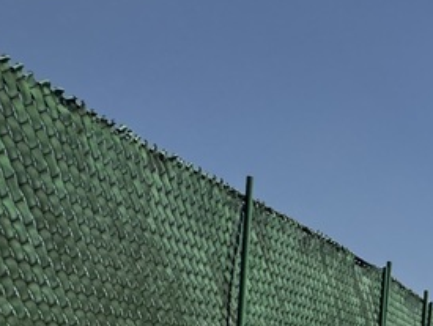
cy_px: 361
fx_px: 764
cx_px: 934
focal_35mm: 61
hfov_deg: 17.5
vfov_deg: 22.7
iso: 50
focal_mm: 2.22
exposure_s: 1/3390
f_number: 2.2
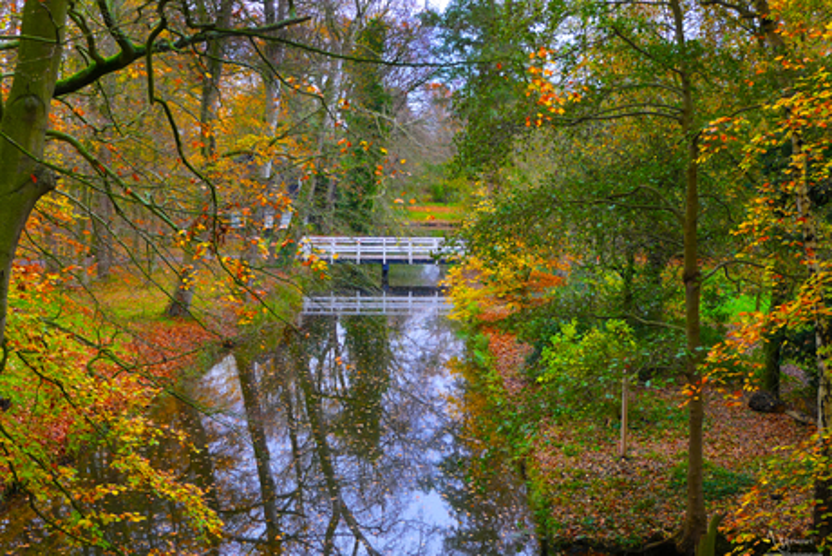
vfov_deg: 27.0
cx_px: 416
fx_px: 1156
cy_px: 278
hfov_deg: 39.6
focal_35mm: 50
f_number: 3.6
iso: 320
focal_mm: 18.3
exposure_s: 1/80
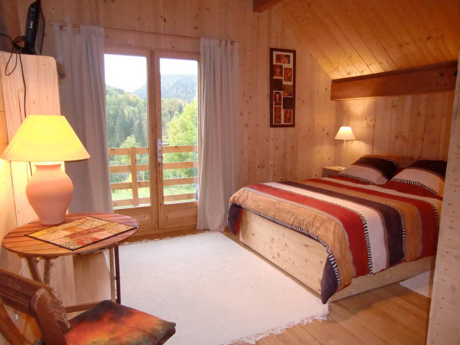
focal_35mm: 24
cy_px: 172
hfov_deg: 71.6
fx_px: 319
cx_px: 230
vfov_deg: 56.8
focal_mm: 4.3
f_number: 3.2
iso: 400
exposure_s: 1/60
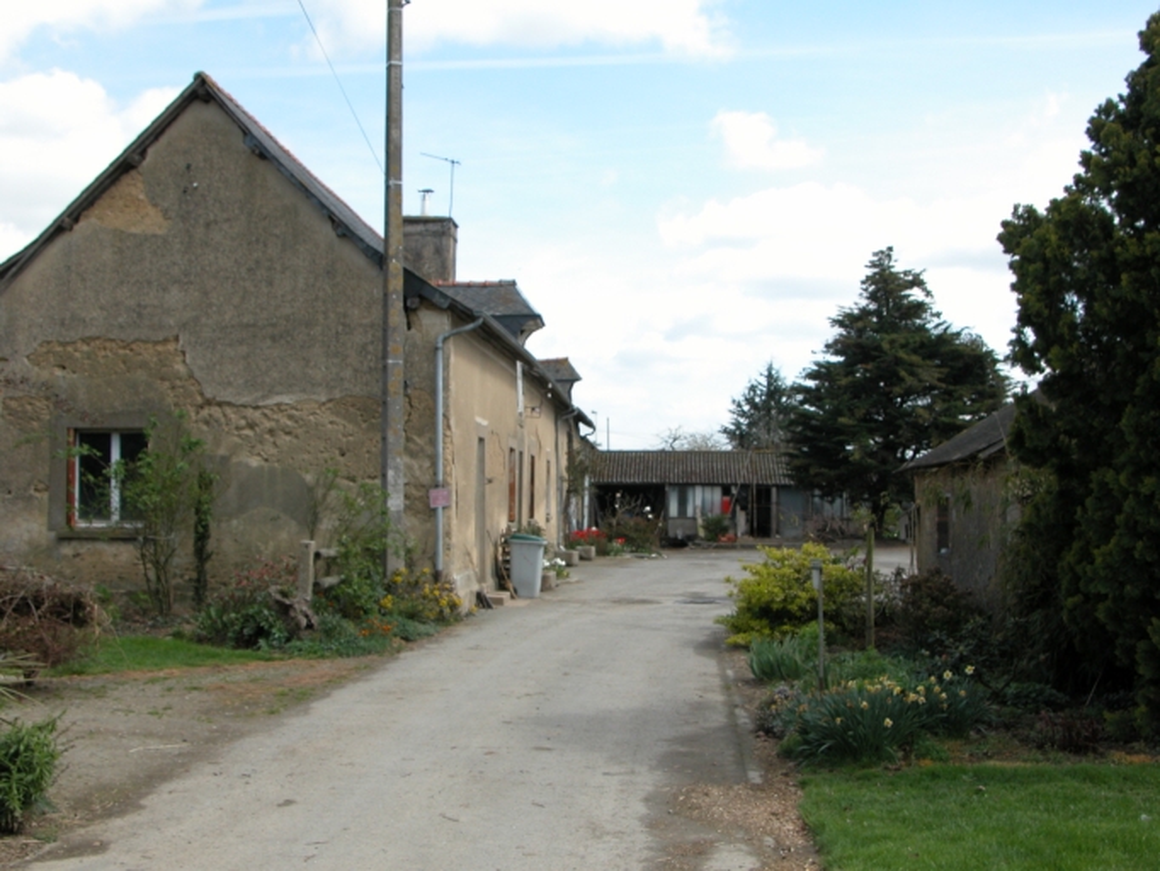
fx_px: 1542
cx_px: 580
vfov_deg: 31.5
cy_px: 436
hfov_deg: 41.2
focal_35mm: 46
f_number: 5.9
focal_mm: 11.6
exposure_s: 1/207
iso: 100
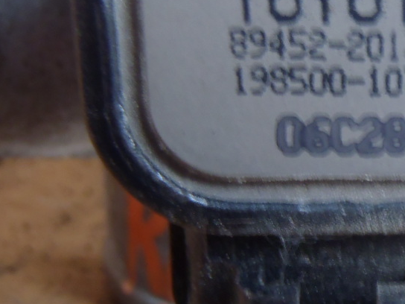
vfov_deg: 17.0
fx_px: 1018
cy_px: 146
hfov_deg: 21.6
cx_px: 412
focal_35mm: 87
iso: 200
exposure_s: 1/6
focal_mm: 6.64
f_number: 4.7
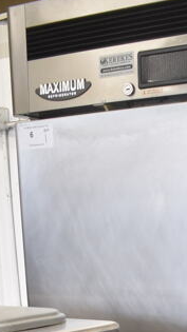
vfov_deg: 23.0
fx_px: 723
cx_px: 257
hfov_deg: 14.0
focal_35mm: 82
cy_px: 432
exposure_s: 1/30
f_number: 3.5
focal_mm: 18
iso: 250
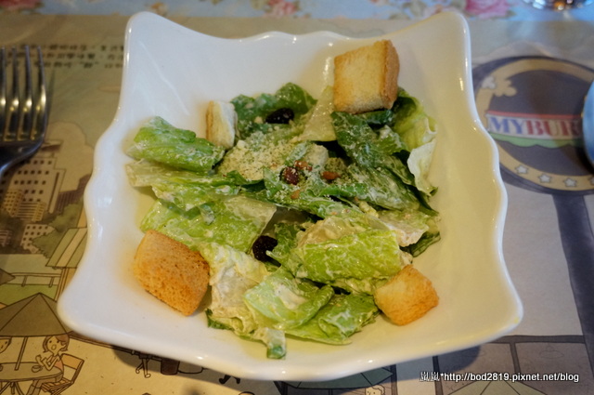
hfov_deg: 53.2
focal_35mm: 36
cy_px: 198
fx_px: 593
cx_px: 297
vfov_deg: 36.8
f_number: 4.5
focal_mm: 24
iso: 2000
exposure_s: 1/60
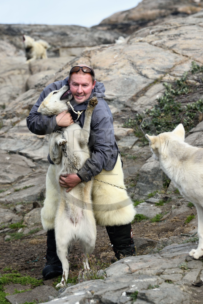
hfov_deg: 11.4
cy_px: 152
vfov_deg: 17.1
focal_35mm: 120
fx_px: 1015
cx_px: 102
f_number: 6.3
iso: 400
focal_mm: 120
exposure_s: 1/640
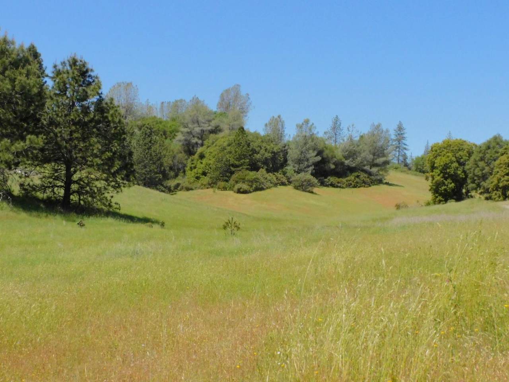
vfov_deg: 29.1
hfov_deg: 38.2
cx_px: 254
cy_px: 191
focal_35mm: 50
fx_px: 735
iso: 800
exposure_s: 1/1600
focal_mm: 9
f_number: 8
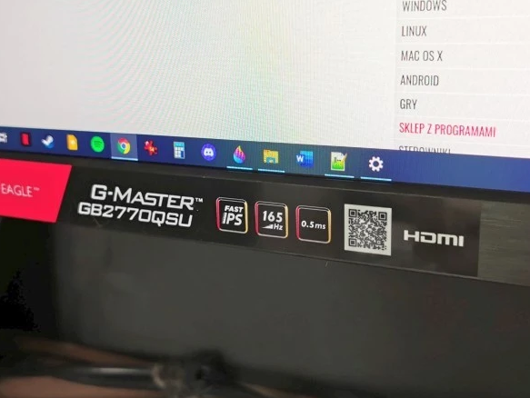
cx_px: 237
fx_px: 735
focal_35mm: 48
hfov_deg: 39.6
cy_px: 206
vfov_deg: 30.3
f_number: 1.6
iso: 64
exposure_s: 1/120
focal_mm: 5.56
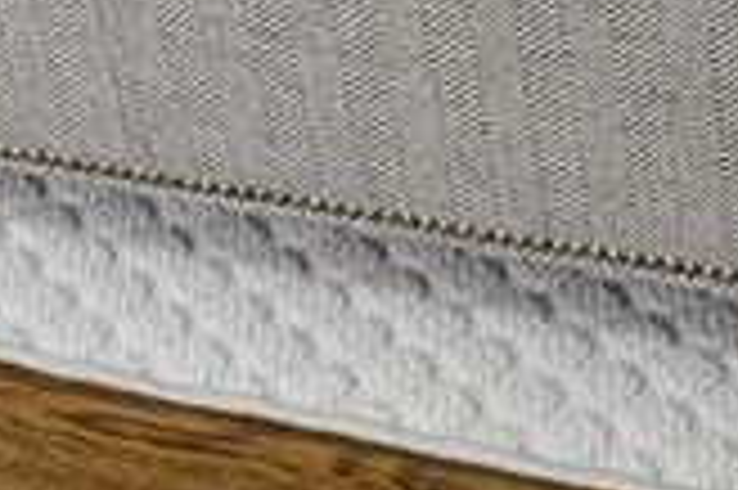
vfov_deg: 7.6
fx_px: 3604
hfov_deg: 11.7
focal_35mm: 176
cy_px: -252
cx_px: 212
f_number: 4.8
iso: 560
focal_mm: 32
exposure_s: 1/60
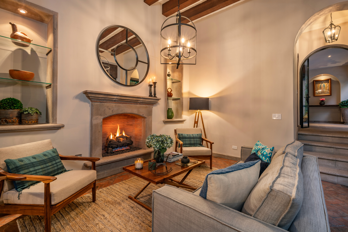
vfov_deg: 73.8
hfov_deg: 96.7
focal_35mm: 16
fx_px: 155
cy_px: 116
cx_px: 174
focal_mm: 16
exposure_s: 5
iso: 100
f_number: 10
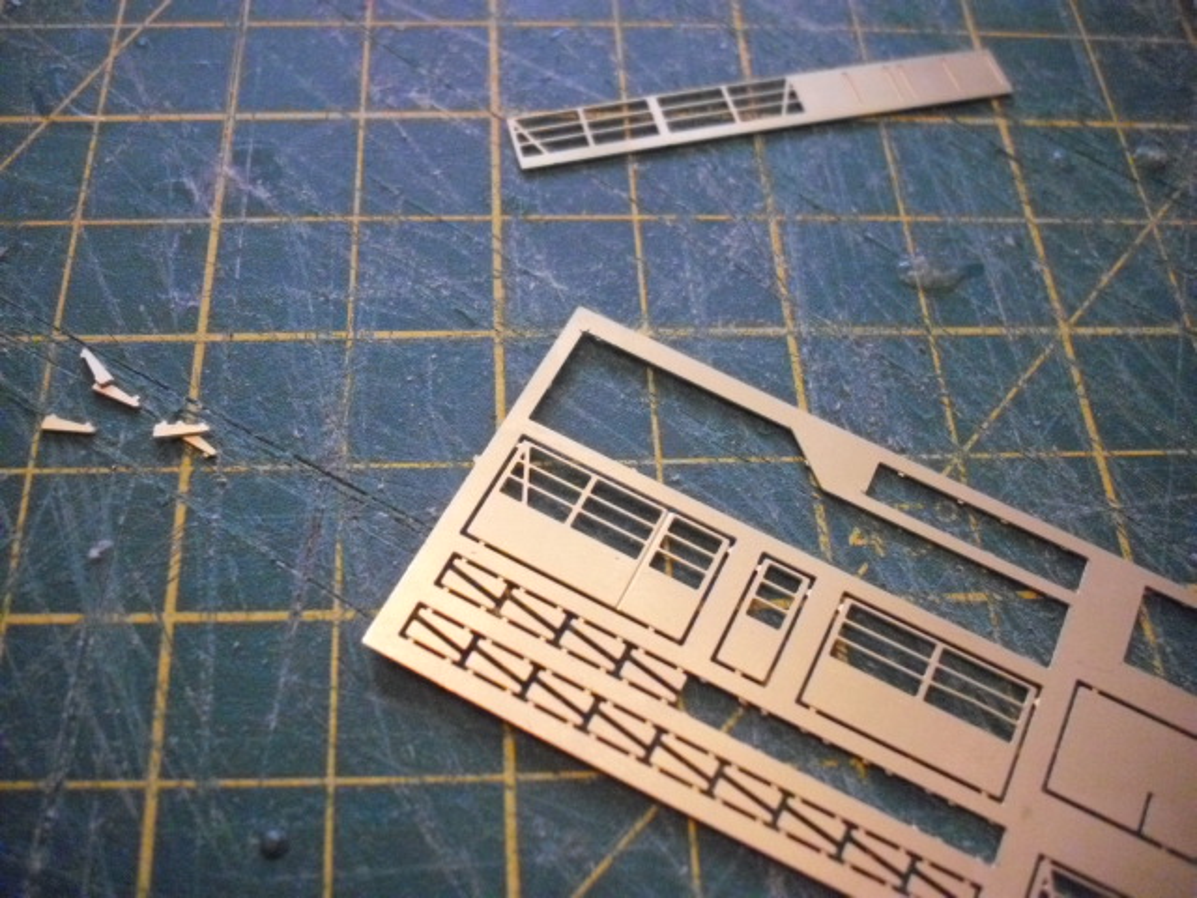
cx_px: 598
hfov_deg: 49.0
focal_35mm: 38
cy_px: 449
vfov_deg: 37.7
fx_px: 1314
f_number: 2.8
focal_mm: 6.2
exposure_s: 1/100
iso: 800
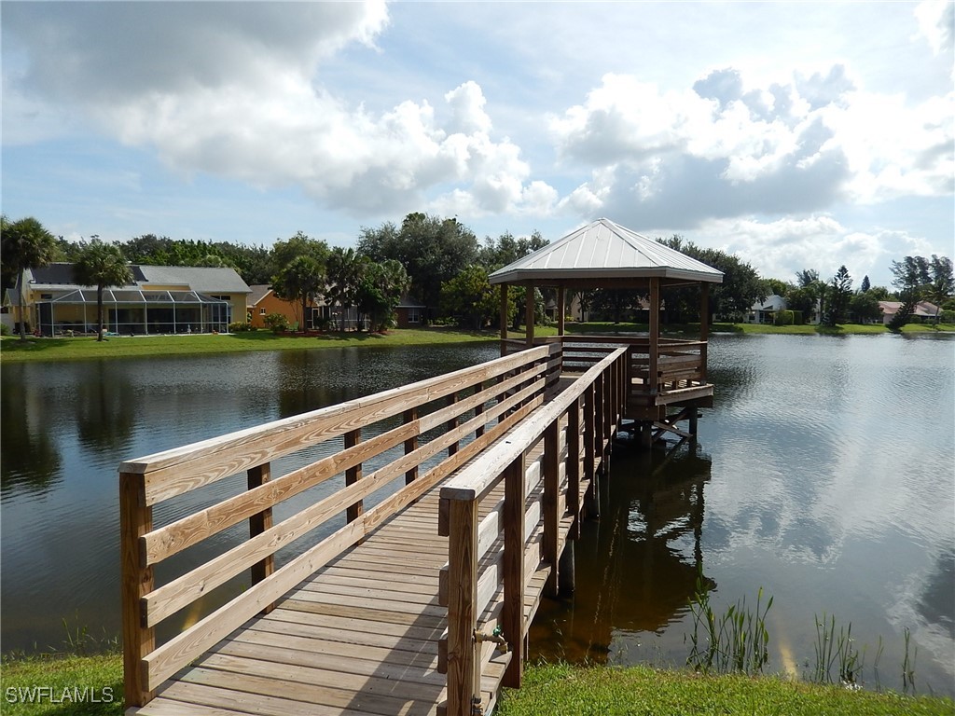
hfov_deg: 69.4
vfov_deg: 54.9
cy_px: 358
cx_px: 478
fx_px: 690
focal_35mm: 25
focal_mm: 4.5
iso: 125
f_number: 6.8
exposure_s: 1/500
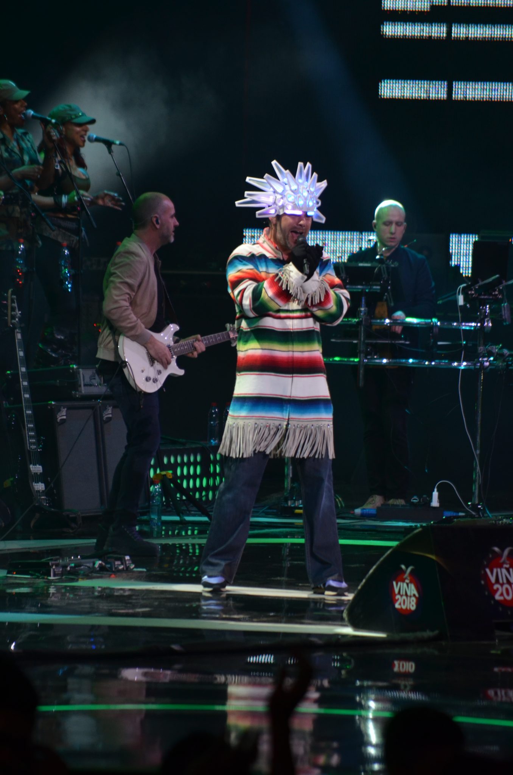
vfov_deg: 6.9
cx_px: 256
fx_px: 6443
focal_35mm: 300
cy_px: 388
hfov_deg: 4.6
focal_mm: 200
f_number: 5.6
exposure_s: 1/125
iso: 800
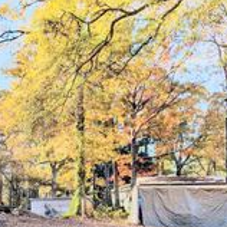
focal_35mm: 67
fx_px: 497
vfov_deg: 25.1
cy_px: 198
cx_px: -60
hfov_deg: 23.1
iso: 22
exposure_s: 1/1497
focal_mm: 6.9
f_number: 1.68
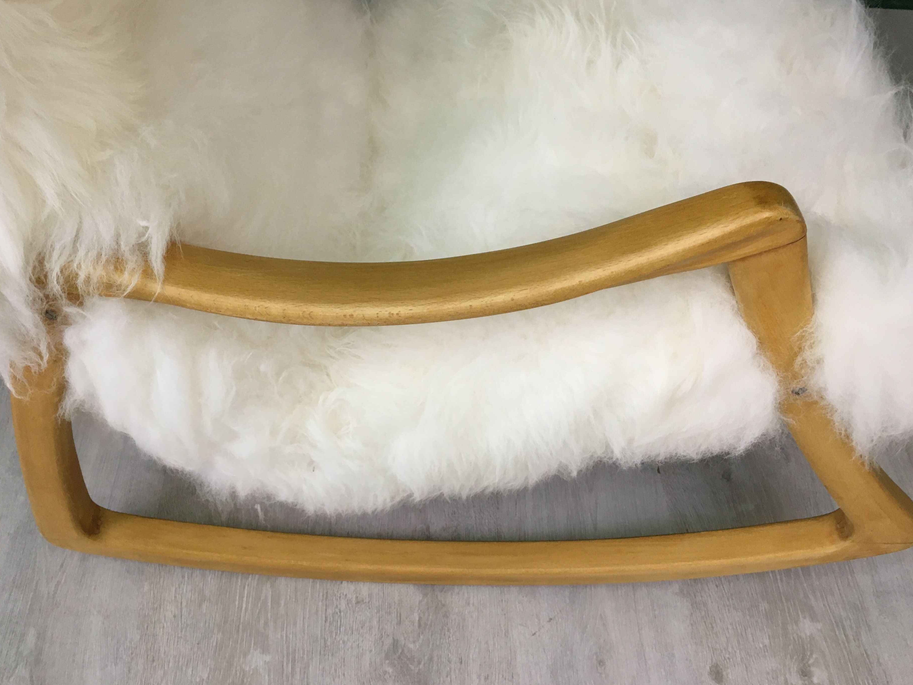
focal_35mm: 32
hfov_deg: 56.8
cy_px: 330
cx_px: 437
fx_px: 844
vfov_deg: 44.2
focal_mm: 4.15
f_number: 2.2
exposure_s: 1/33
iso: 100
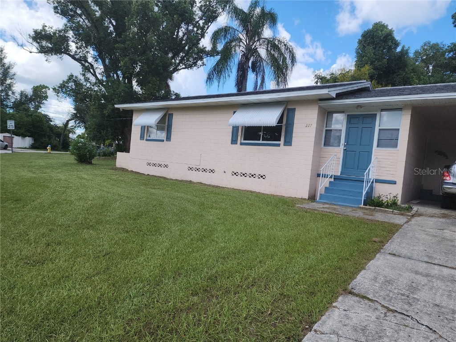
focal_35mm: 23
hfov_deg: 73.9
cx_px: 228
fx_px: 303
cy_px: 171
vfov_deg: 58.9
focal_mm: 6.4
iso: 12
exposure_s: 1/752
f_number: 1.8
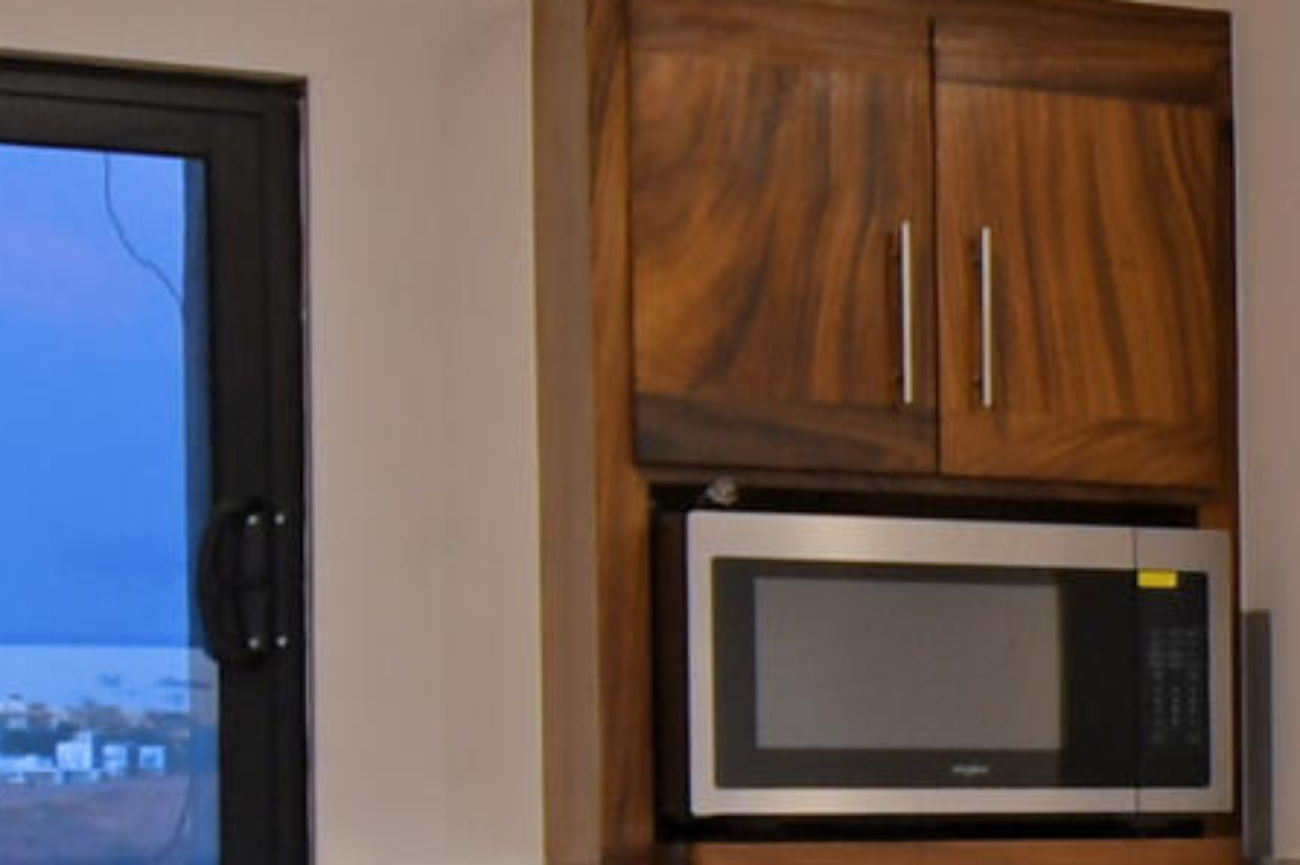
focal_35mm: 101
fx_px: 3646
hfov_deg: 17.1
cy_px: 935
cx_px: 2230
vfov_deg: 13.3
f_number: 4.5
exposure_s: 1/10
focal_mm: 10
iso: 200
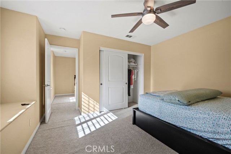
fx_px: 90
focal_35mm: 14
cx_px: 116
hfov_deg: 104.3
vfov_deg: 81.1
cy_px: 77
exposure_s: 1/10
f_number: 9
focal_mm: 14
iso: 400
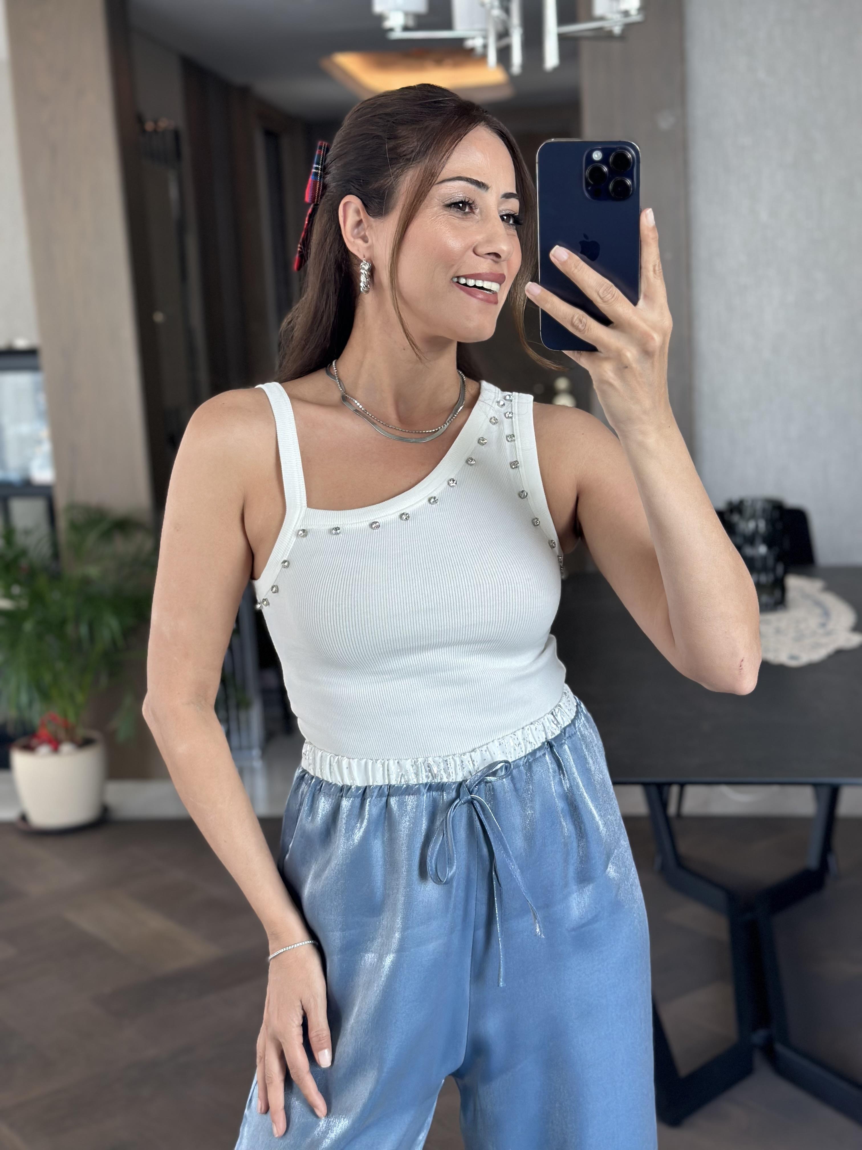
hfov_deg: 30.3
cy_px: 575
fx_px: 1594
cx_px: 431
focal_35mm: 48
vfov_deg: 39.7
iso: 125
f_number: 1.78
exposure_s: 1/120
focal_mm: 6.86
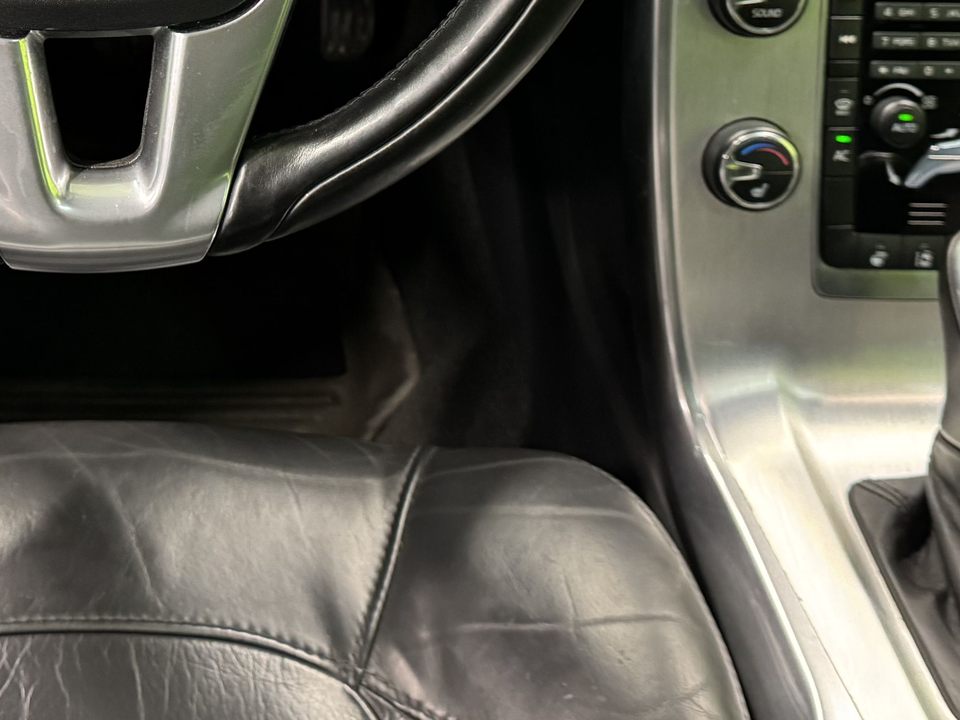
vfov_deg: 23.1
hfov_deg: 30.9
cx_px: 192
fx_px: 1692
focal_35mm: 61
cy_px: 15
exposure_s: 1/33
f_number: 1.78
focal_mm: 6.76
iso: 640
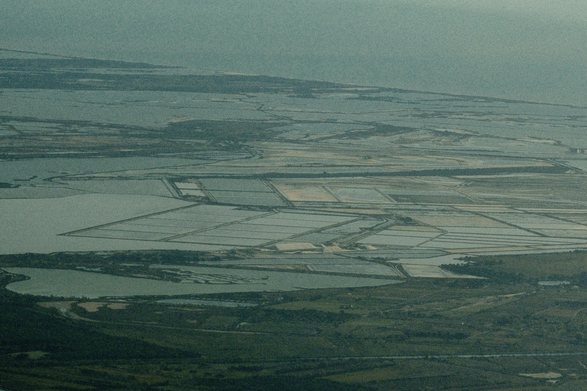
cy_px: 196
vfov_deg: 10.2
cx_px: 294
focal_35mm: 135
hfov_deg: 15.2
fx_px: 2201
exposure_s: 1/5000
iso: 500
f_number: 9
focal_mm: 90
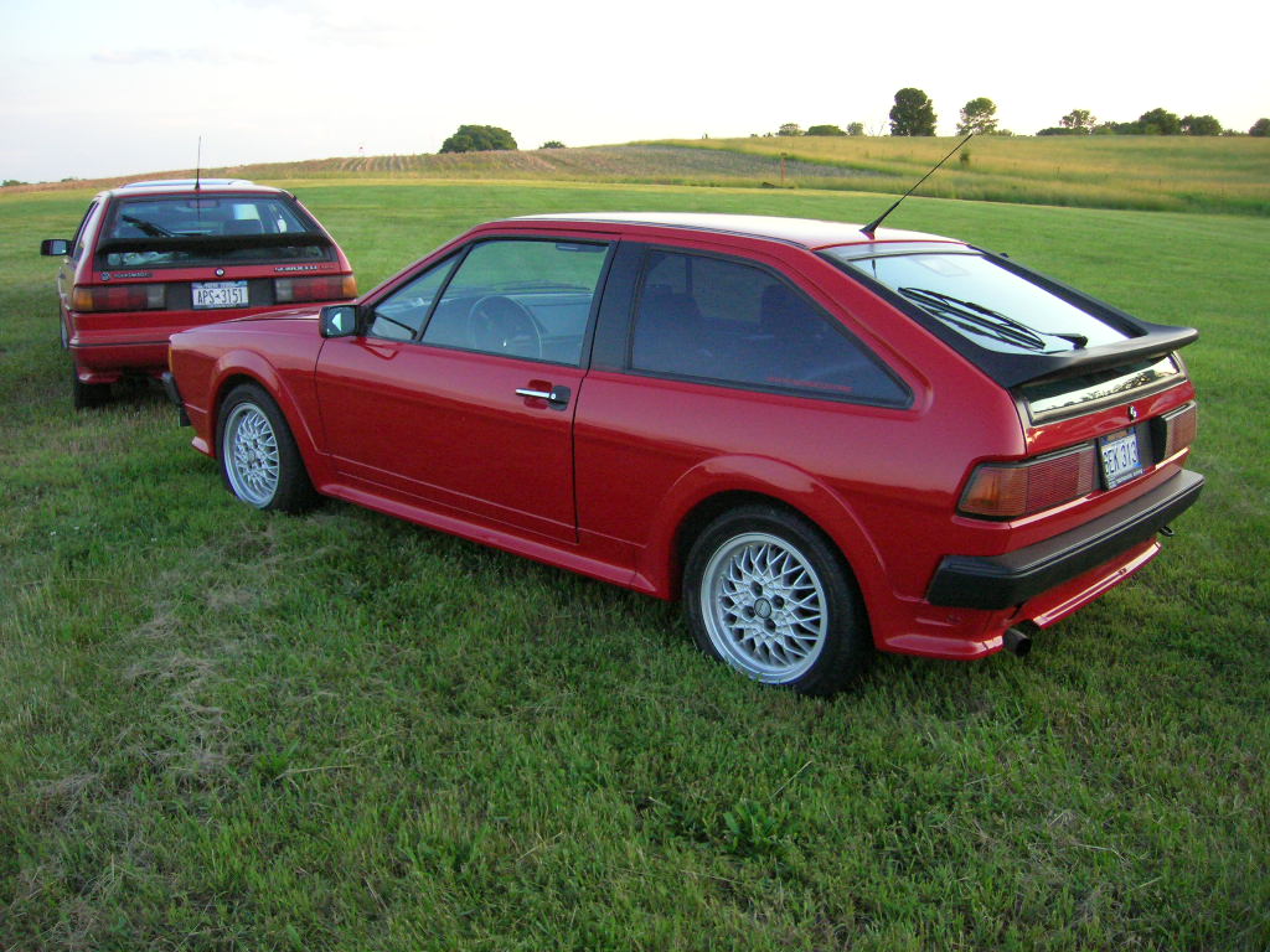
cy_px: 476
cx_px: 635
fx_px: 1247
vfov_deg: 41.8
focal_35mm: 34
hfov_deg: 54.0
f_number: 2.9
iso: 200
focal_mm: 5.7
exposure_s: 1/224
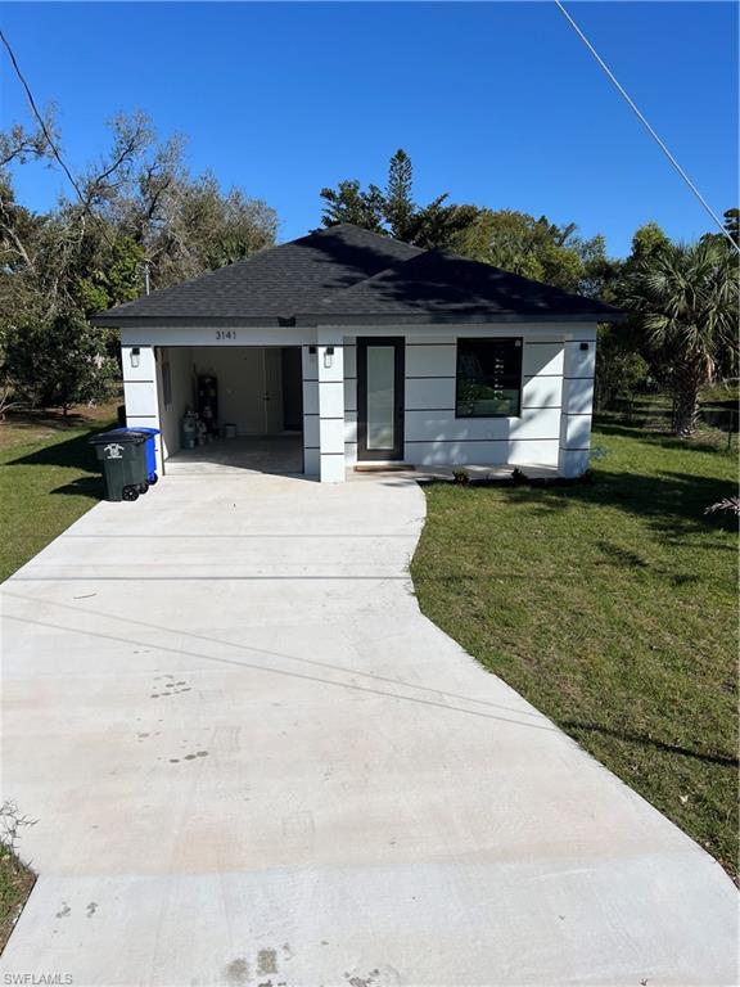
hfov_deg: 53.1
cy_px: 494
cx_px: 370
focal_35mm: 26
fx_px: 741
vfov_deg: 67.3
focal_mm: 5.7
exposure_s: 1/8696
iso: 50
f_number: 1.5
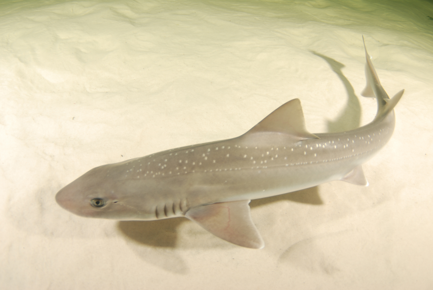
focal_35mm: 26
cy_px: 145
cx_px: 216
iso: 100
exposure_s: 1/80
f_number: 5.6
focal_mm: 17
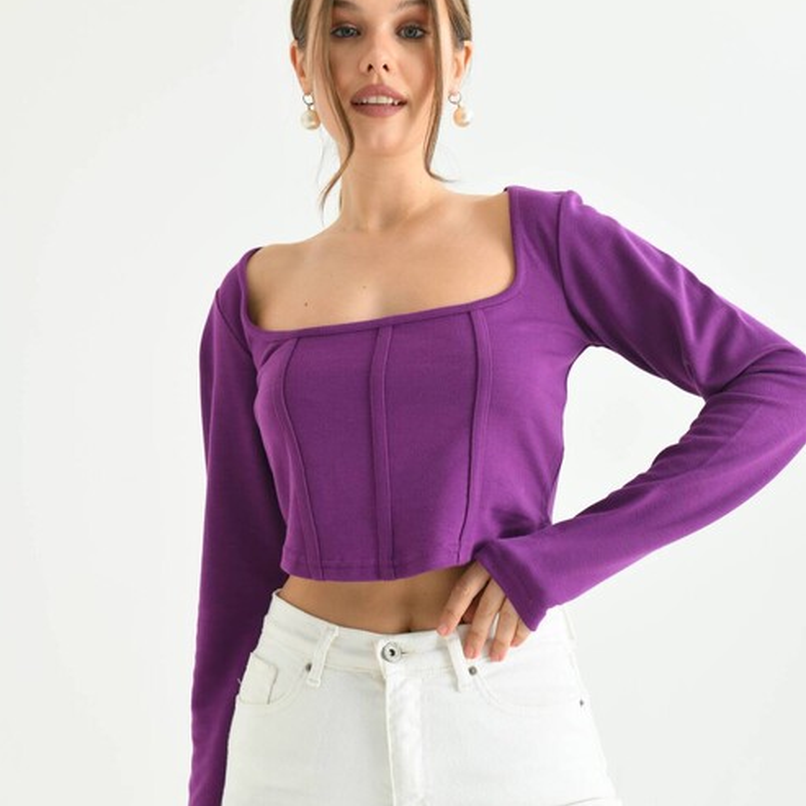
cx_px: 399
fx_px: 1633
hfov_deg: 27.7
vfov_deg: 27.7
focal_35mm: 62
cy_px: 389
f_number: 5.6
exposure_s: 1/125
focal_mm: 48
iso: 160
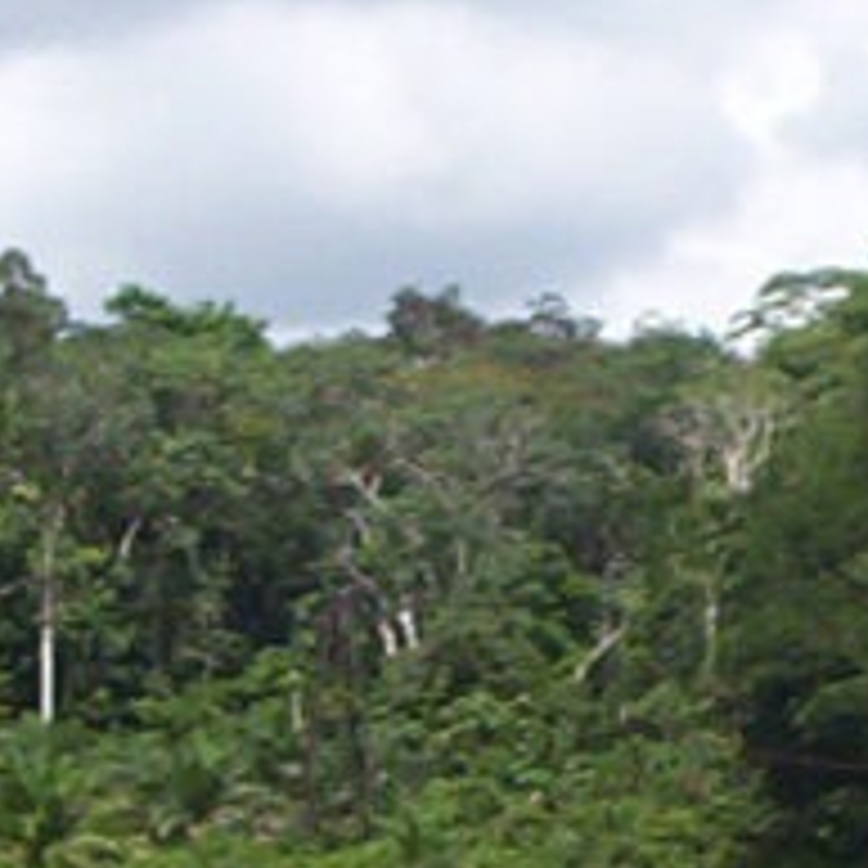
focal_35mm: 179
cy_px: 1032
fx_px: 5078
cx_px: 747
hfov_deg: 9.7
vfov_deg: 9.6
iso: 100
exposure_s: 1/773
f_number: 4.5
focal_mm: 4.99
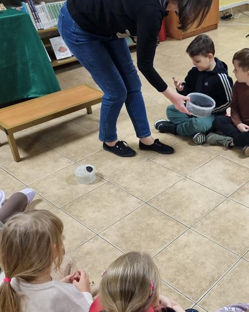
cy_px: 154
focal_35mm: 42
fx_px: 387
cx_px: 213
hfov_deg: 34.2
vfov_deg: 43.8
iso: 320
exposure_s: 1/100
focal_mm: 5.4
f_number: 1.8
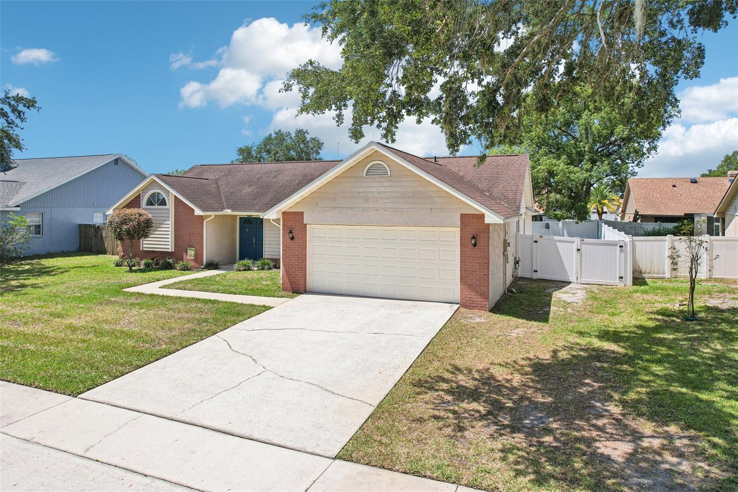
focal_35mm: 22
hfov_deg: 78.6
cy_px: 246
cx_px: 369
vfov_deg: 57.2
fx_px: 451
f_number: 2.8
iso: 100
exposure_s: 1/2500
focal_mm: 8.4
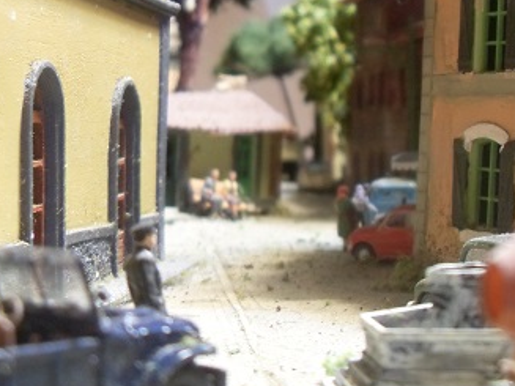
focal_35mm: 76
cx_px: 479
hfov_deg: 24.8
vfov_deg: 19.4
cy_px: 158
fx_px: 1130
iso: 200
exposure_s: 1/4
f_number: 2.8
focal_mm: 6.3
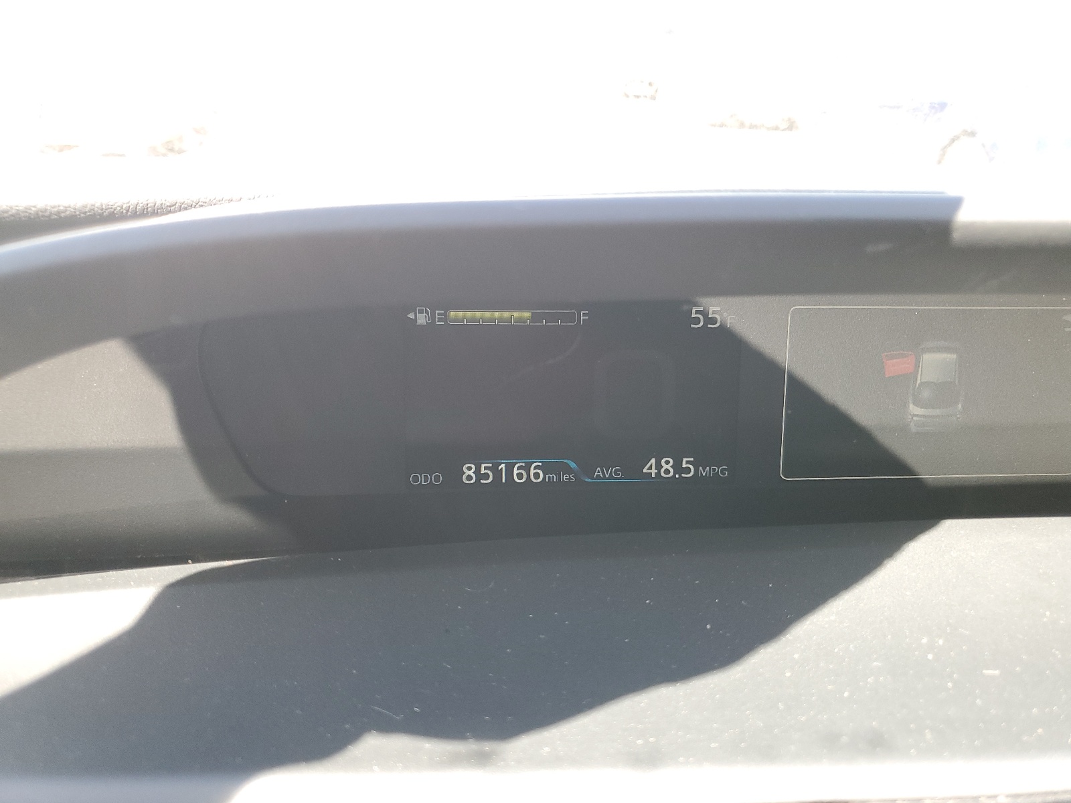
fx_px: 804
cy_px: 402
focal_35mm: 26
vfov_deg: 53.1
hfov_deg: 67.3
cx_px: 536
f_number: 1.5
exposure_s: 1/120
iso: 80
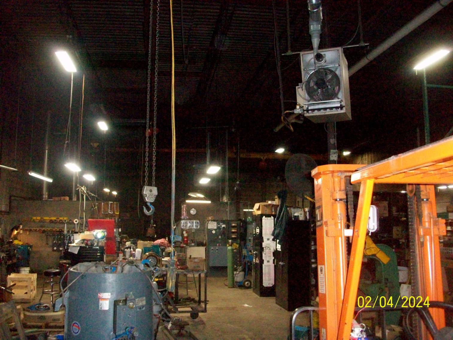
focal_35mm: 34
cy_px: 170
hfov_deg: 54.0
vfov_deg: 41.8
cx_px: 226
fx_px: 445
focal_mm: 5.7
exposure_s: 1/125
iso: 640
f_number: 2.8
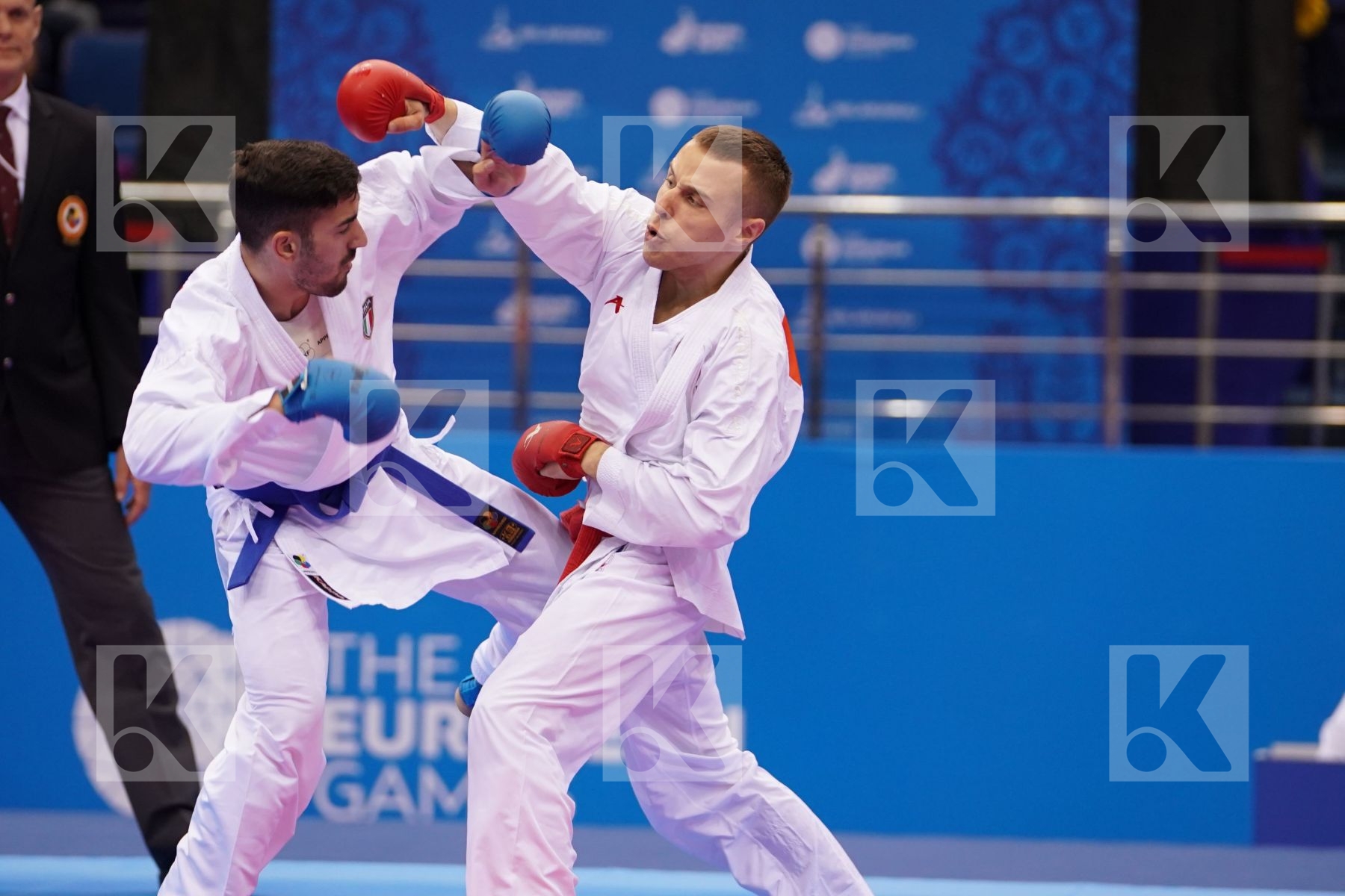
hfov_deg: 8.5
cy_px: 448
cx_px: 672
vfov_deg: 5.7
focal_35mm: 243
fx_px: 9078
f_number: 2.8
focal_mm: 162
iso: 1600
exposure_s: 1/1000
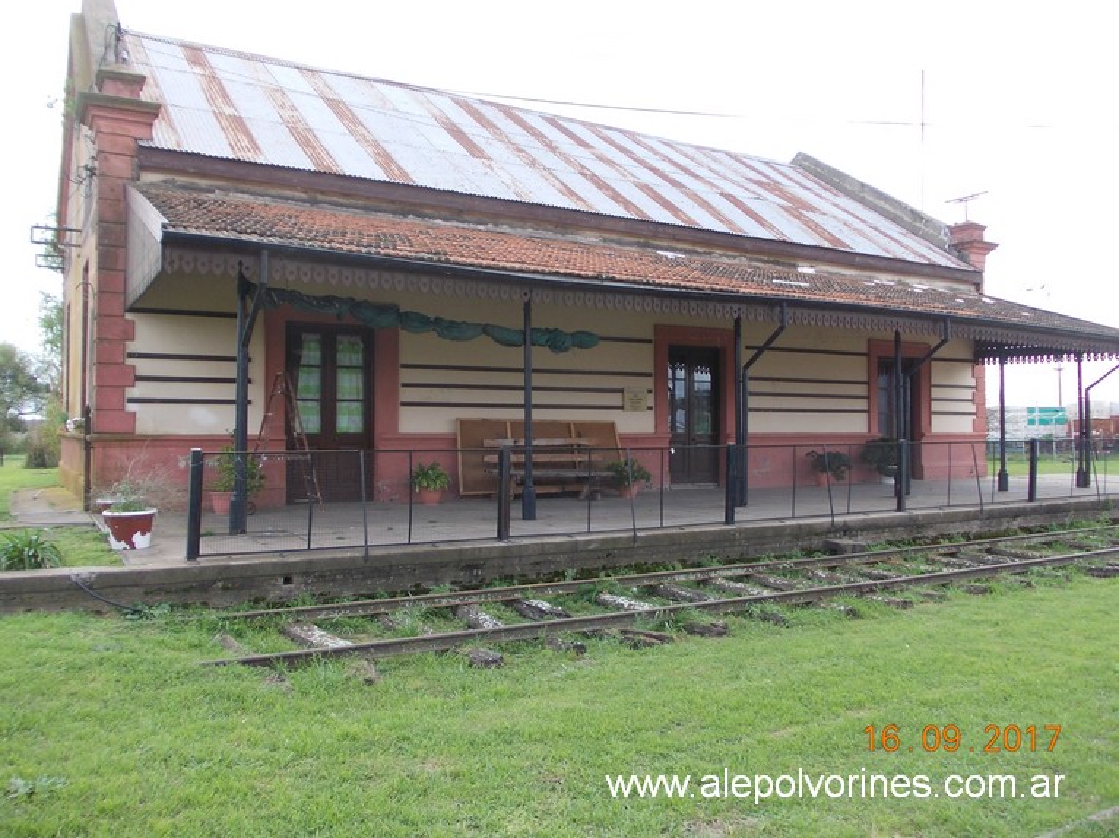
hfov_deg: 63.5
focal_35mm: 28
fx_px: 905
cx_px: 560
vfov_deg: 49.7
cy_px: 419
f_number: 2.7
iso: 80
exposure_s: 1/400
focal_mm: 4
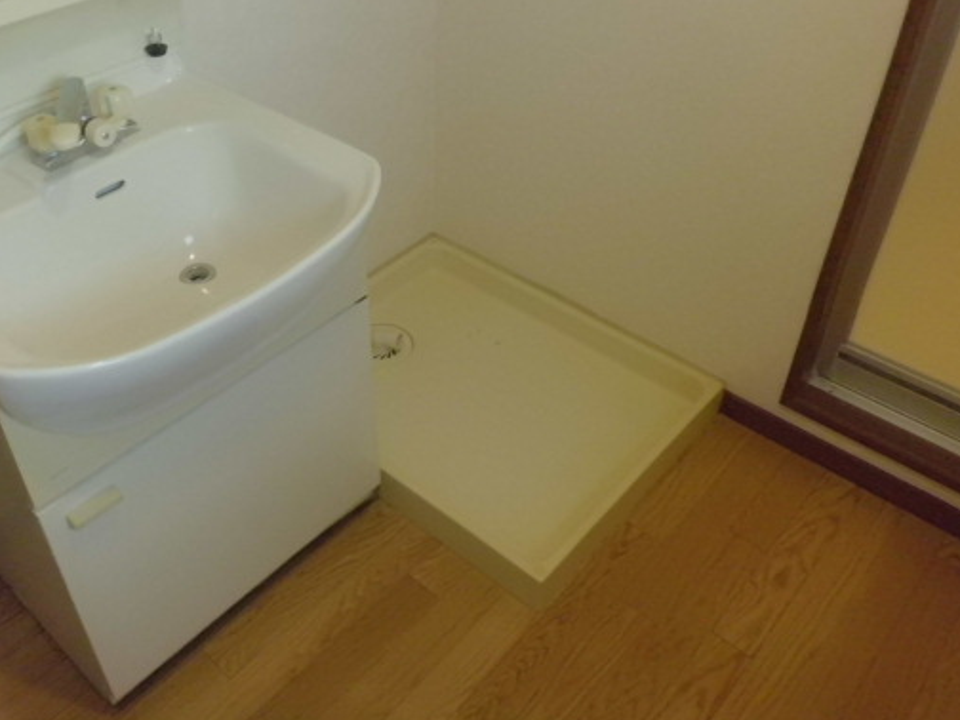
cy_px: 269
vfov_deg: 42.6
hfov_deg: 55.0
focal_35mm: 33
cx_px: 394
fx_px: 915
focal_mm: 4.7
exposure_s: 1/60
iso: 400
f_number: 2.8
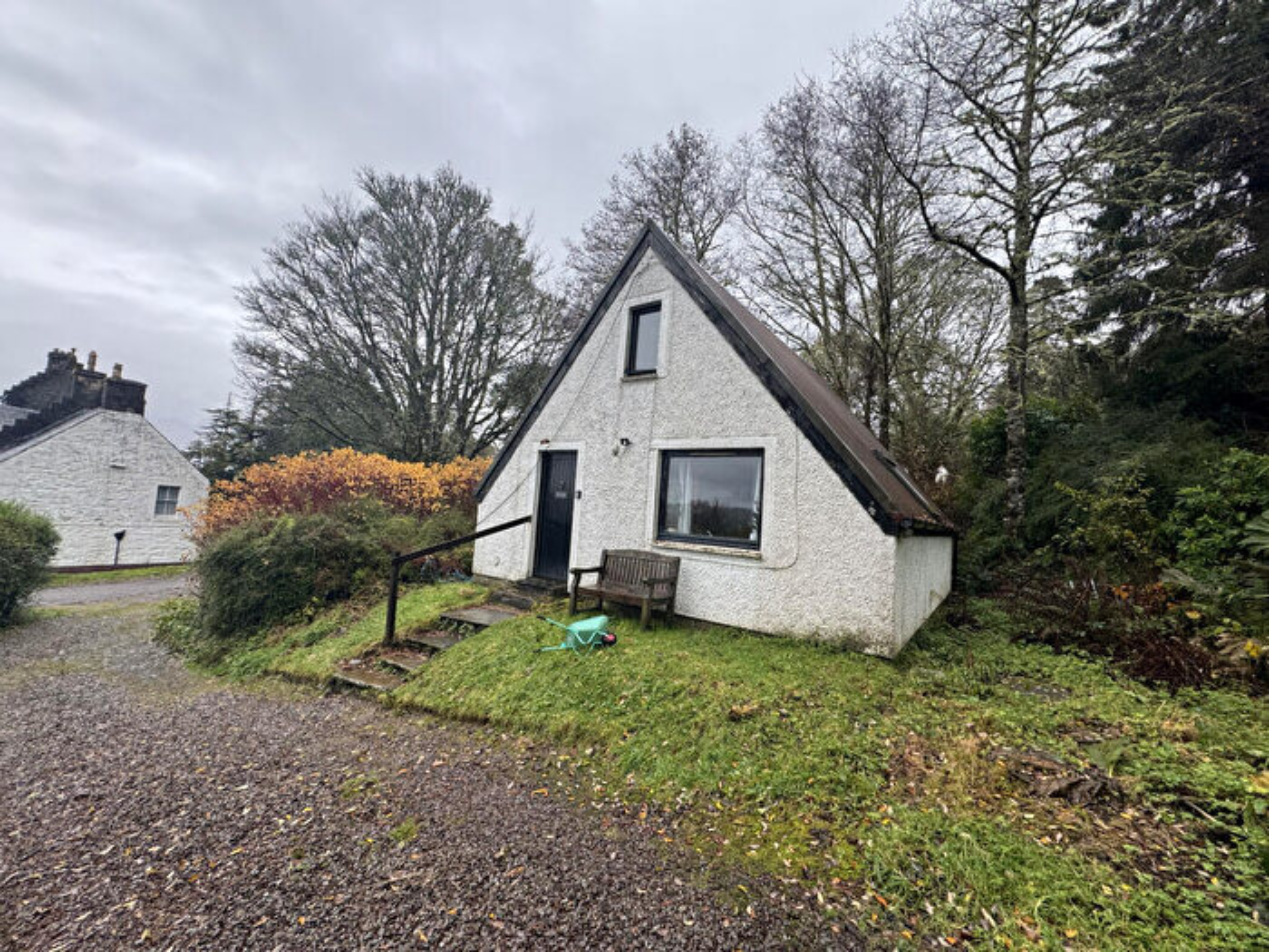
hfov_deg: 102.1
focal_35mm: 14
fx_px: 513
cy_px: 476
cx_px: 634
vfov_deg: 85.7
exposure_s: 1/99
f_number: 2.2
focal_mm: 2.22
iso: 64
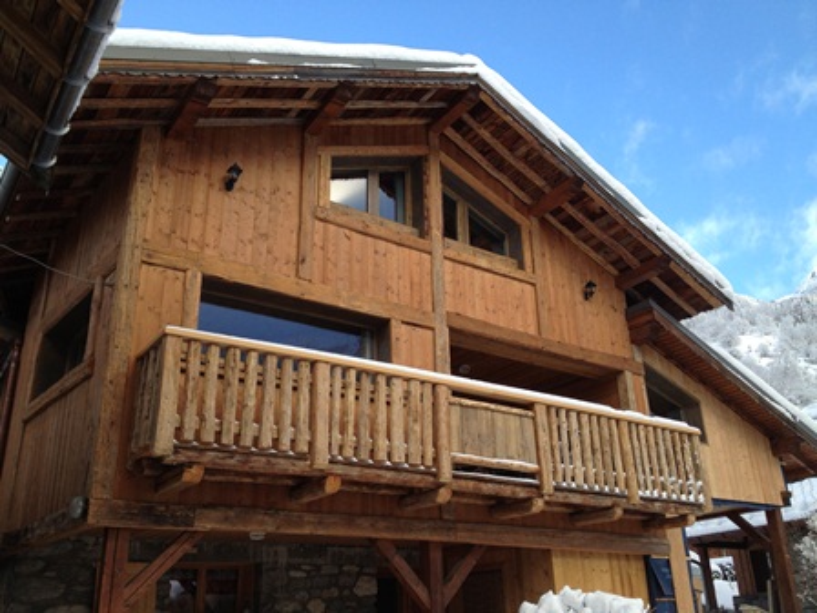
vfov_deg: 40.7
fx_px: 826
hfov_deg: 52.6
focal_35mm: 35
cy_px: 306
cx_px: 408
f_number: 2.4
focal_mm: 4.28
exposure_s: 1/341
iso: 50
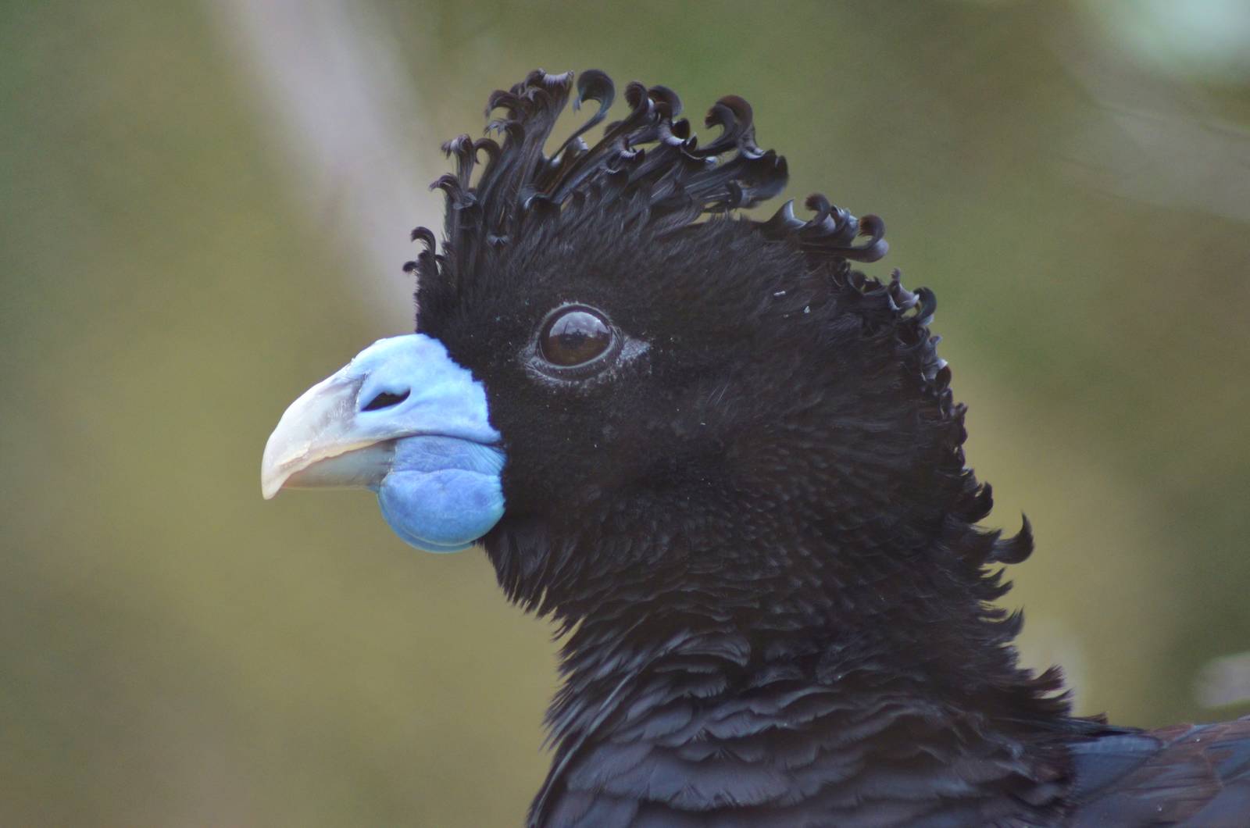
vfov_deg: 3.0
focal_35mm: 450
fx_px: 15594
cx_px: 625
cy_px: 414
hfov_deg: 4.6
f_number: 5.6
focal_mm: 300
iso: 900
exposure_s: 1/500
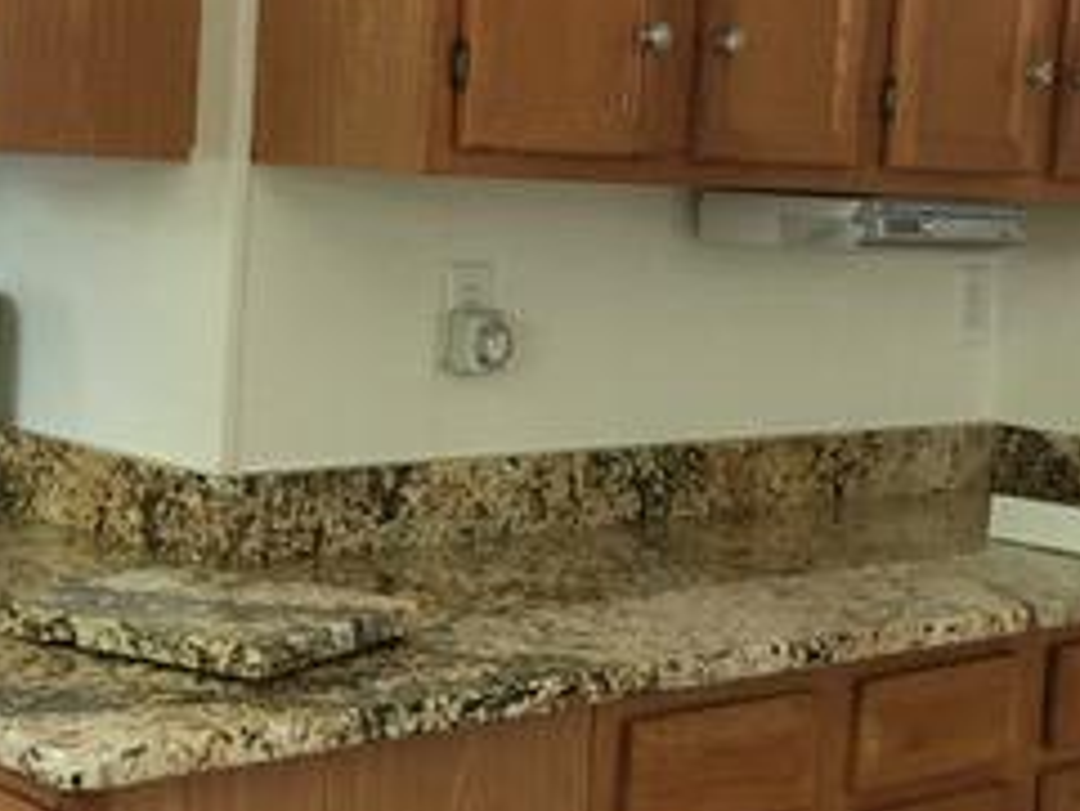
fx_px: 2404
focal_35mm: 77
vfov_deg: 19.2
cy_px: 381
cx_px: 381
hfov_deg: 25.2
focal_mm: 4.15
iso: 160
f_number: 2.2
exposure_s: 1/30
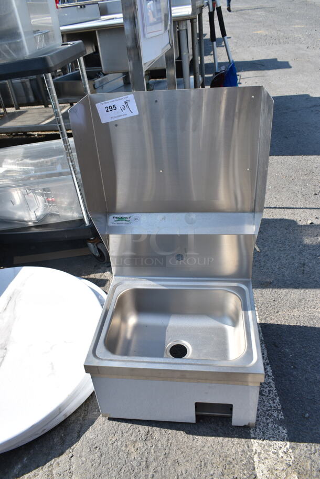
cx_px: 160
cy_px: 240
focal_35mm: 27
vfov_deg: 67.3
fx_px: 359
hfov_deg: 48.0
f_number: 7.1
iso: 100
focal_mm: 18
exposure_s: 1/200
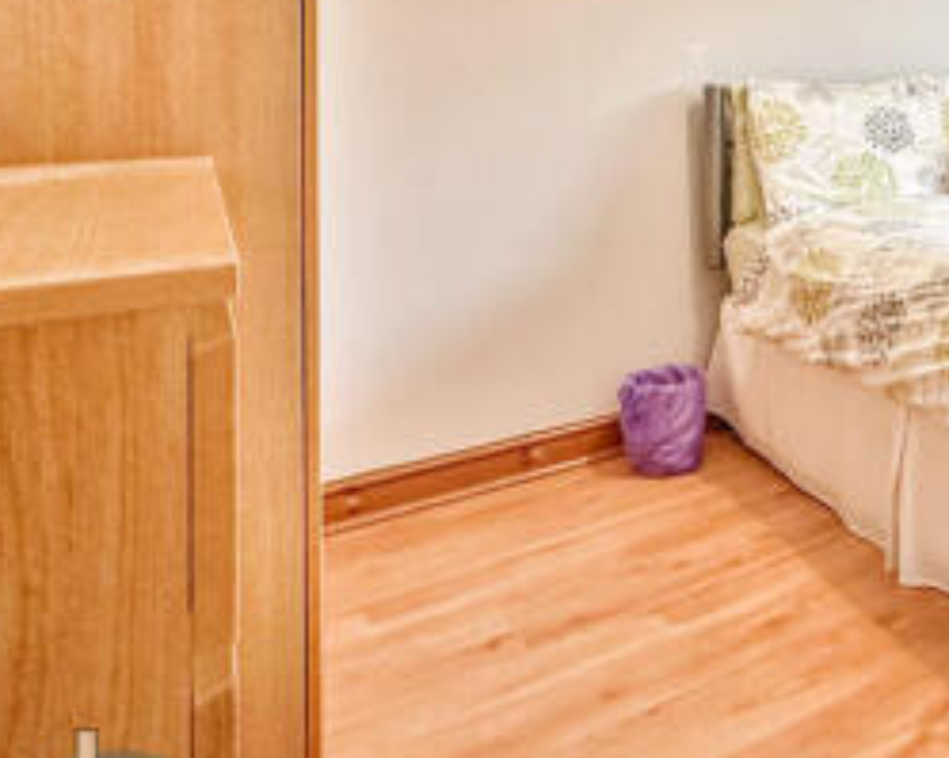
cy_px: 257
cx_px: 1027
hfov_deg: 43.9
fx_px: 898
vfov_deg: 45.1
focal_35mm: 32
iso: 200
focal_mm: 2.22
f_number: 2.2
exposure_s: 1/50
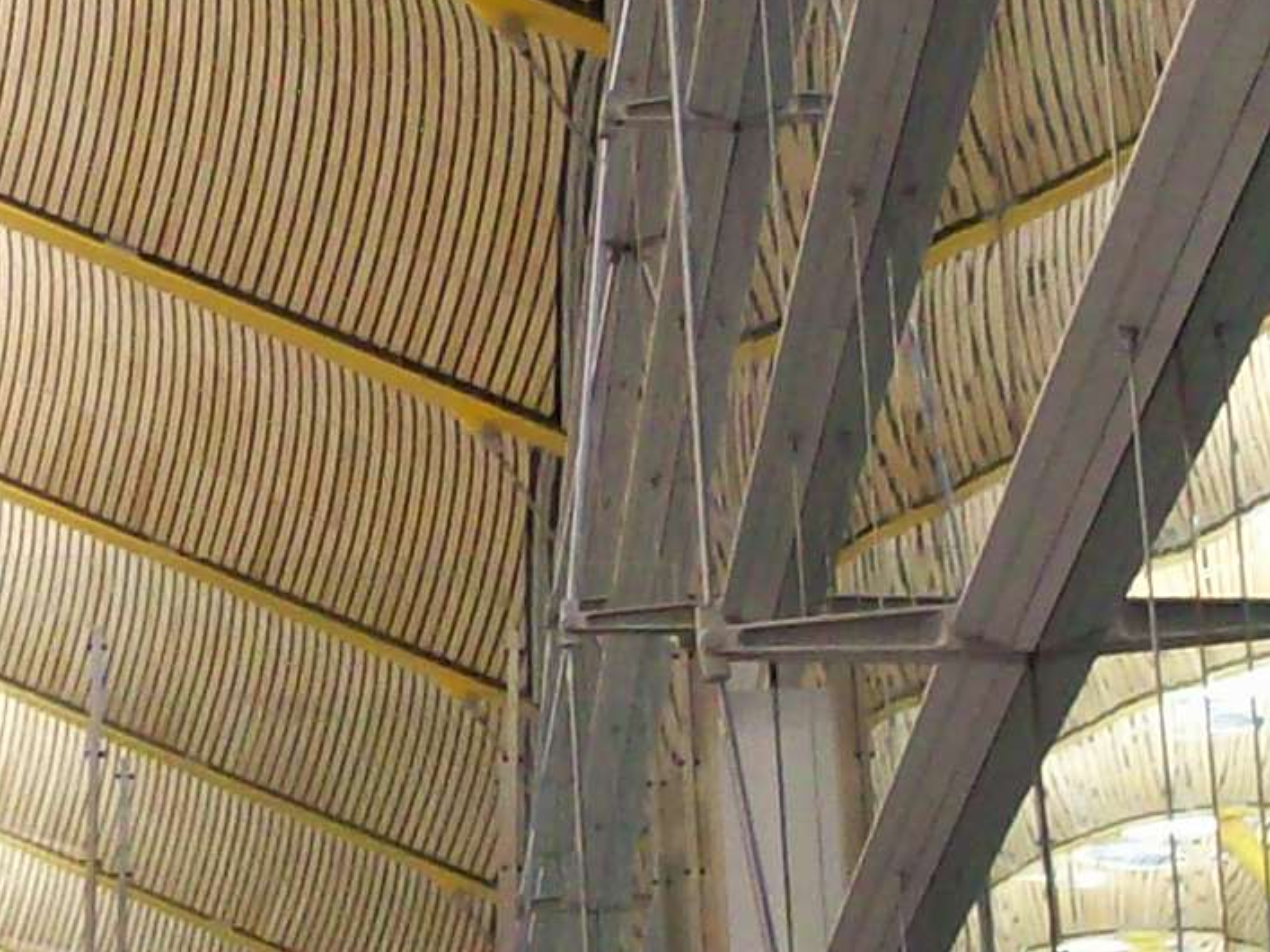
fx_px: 5869
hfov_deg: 12.3
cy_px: 668
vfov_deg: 9.3
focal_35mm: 160
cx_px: 237
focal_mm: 6.2
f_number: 2.8
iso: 160
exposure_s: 1/20
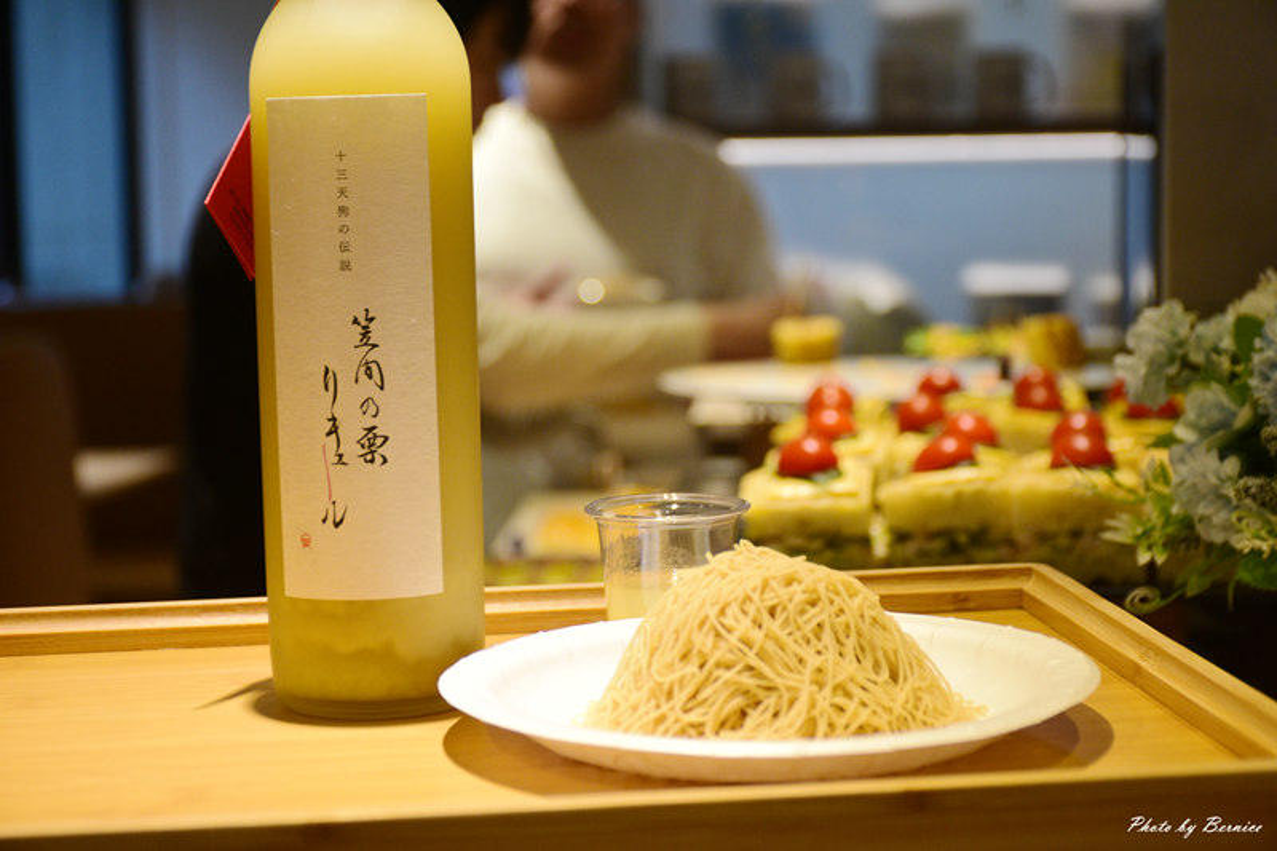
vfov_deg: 18.2
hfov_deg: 27.0
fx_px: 2660
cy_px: 426
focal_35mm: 75
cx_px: 638
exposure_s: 1/80
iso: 900
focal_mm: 50
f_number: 4.8
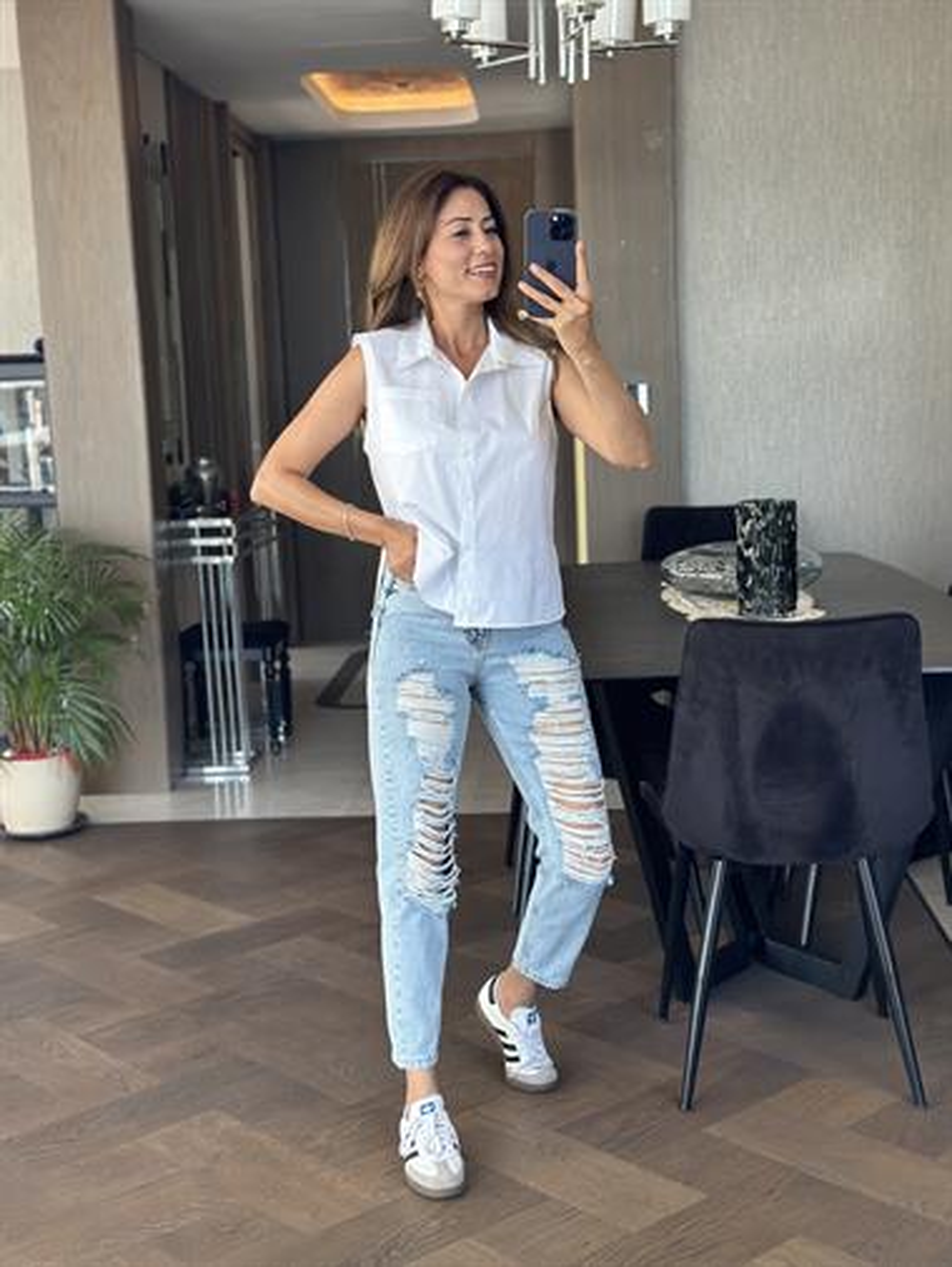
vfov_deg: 39.6
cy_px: 634
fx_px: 1759
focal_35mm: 48
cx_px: 476
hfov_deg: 30.3
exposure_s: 1/108
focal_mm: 6.86
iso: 125
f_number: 1.78
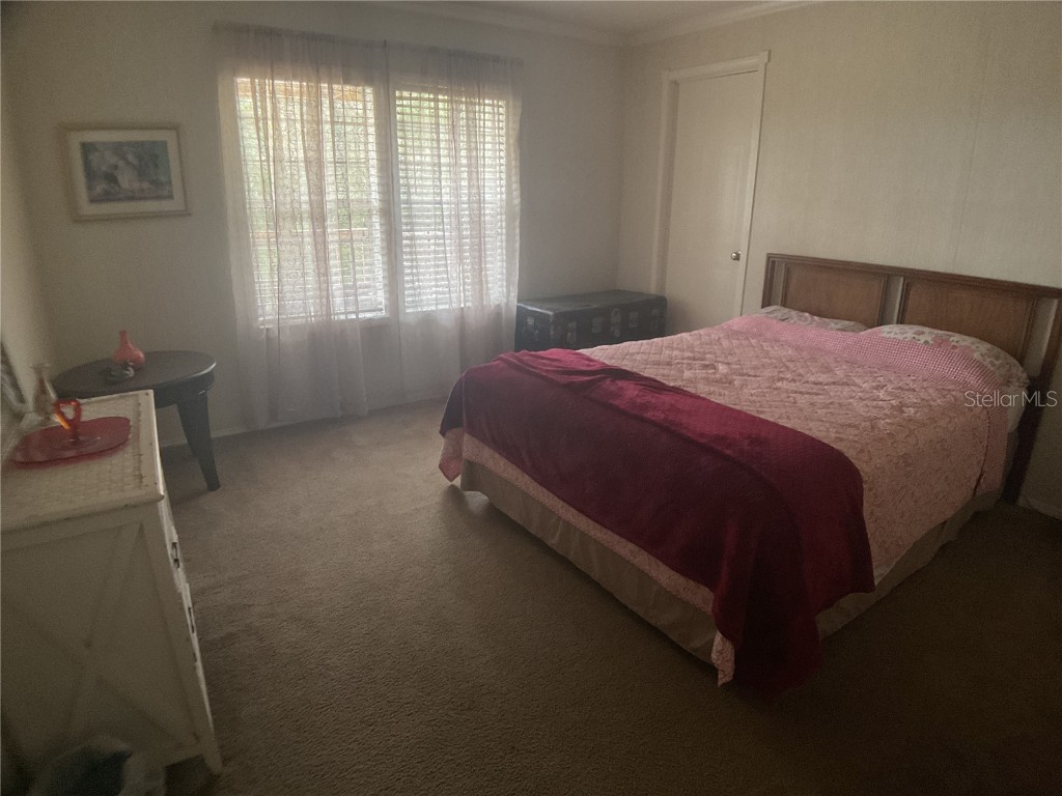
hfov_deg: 61.7
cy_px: 398
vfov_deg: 48.2
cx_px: 531
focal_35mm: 29
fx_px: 890
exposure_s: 1/60
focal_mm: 3
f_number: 1.8
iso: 100
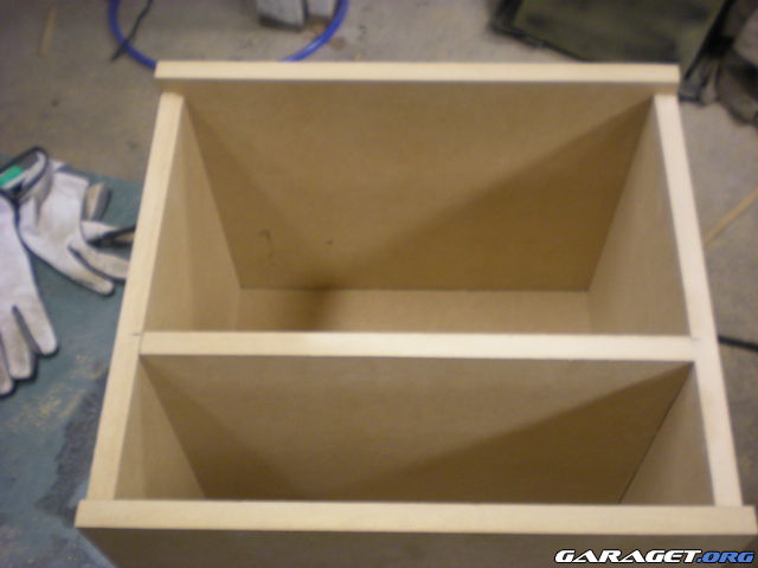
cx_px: 379
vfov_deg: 32.9
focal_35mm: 44
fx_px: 963
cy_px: 284
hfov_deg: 42.9
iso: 200
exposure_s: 1/16.3
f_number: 3.5
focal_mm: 7.4
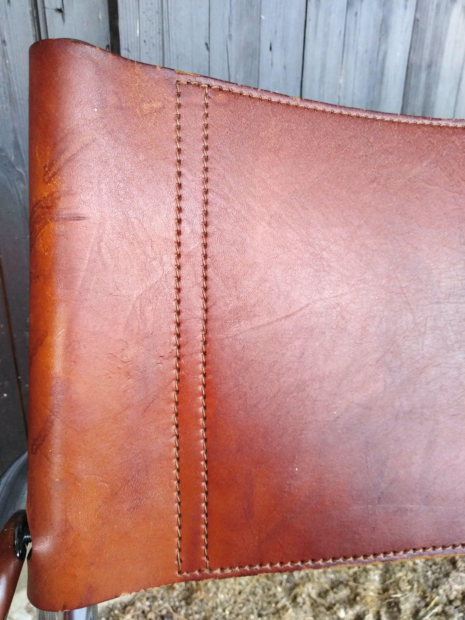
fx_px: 448
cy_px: 310
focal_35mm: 25
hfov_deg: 54.9
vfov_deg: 69.4
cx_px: 232
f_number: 2.2
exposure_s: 1/24
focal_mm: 3.46
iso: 421
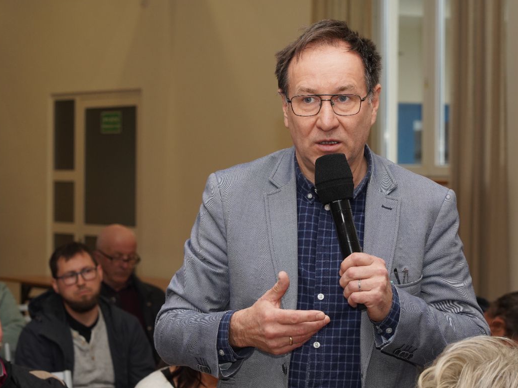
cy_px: 213
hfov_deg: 15.5
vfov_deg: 11.7
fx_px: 1900
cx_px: 247
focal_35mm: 127
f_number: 8
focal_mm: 105
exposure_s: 1/100
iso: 1250
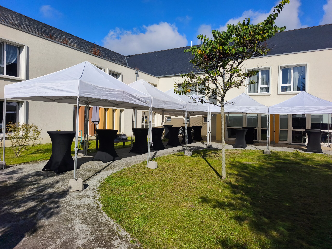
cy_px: 124
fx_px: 221
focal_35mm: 23
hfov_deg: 73.9
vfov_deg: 58.9
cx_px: 166
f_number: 1.6
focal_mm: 6.57
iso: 50
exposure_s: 1/6658
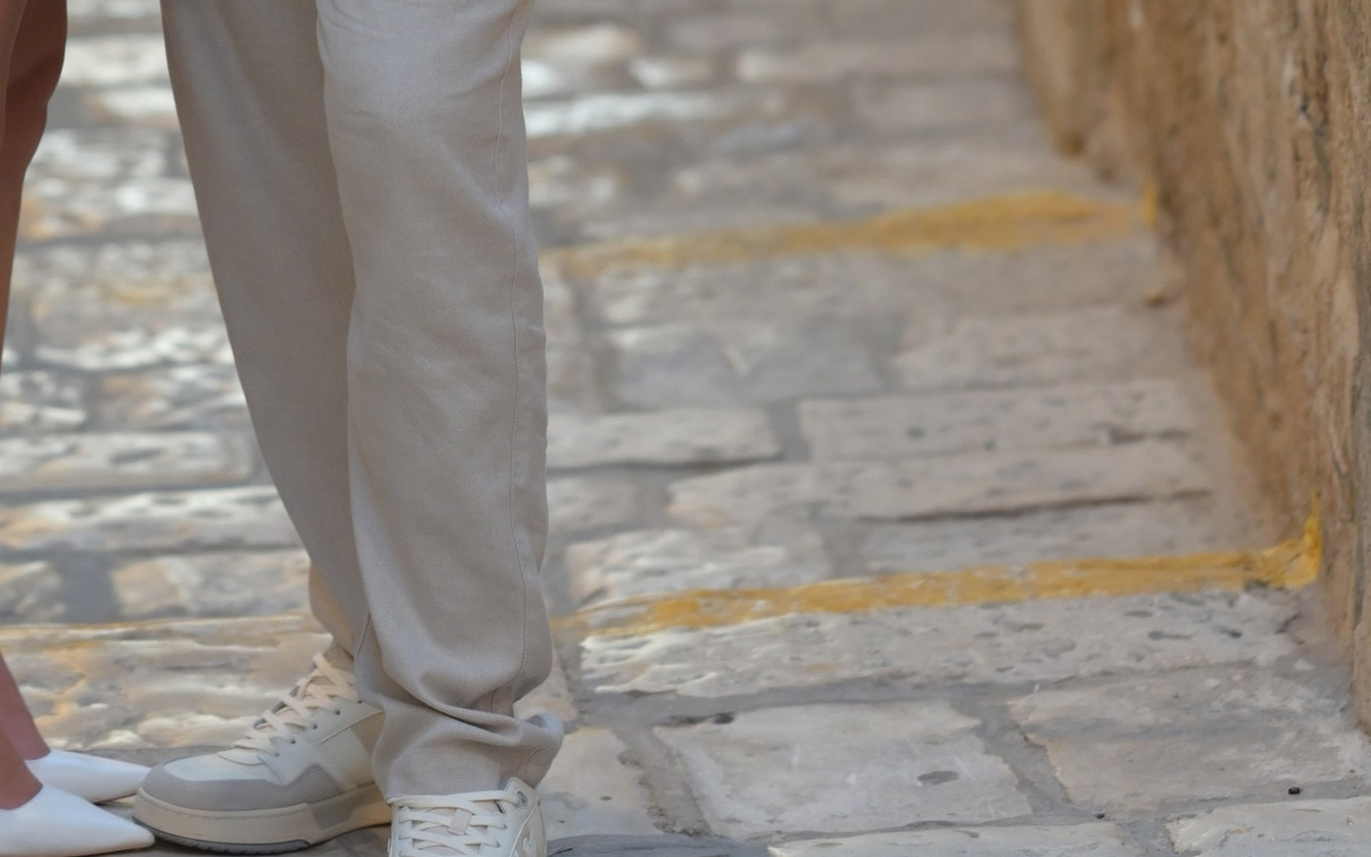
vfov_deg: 5.2
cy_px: -779
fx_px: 9304
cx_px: 203
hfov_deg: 8.4
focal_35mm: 249
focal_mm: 85
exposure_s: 1/320
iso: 800
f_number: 2.5
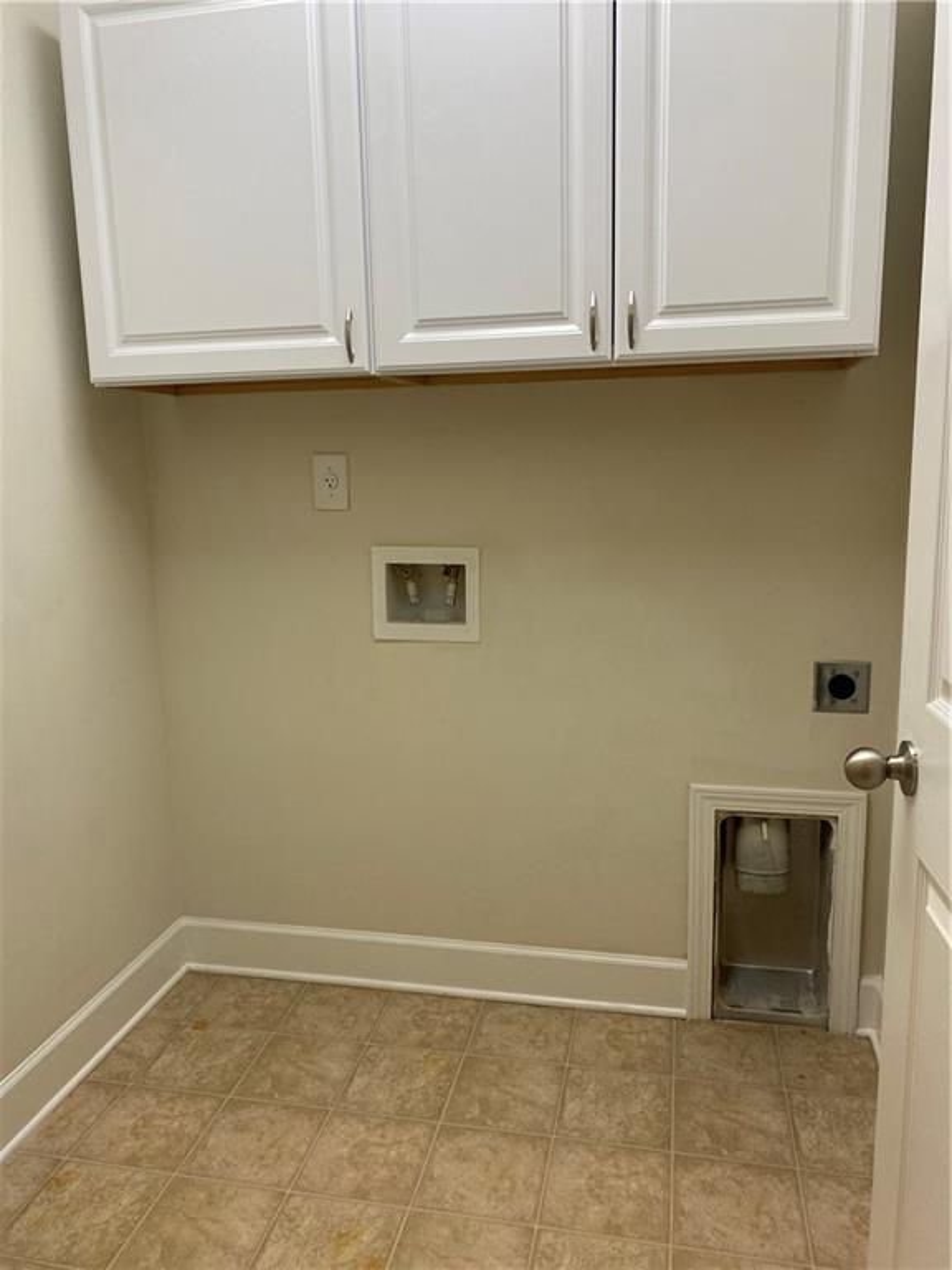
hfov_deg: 53.1
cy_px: 635
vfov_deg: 67.3
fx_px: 953
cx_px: 476
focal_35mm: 26
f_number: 1.8
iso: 100
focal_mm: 4.25
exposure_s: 1/120
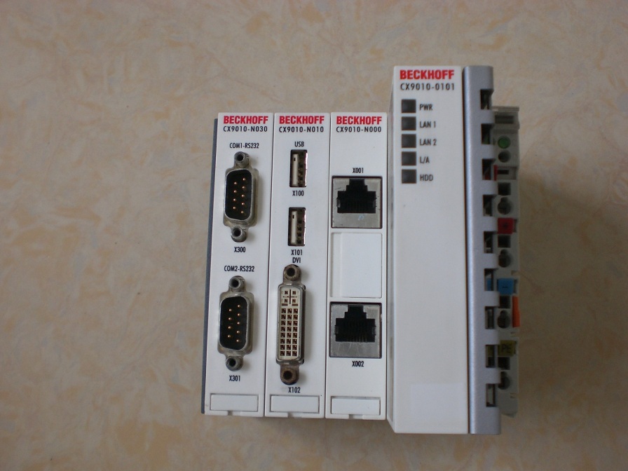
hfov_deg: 49.0
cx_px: 314
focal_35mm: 38
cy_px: 236
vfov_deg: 37.7
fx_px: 689
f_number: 3.1
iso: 100
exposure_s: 1/160
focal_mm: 6.3
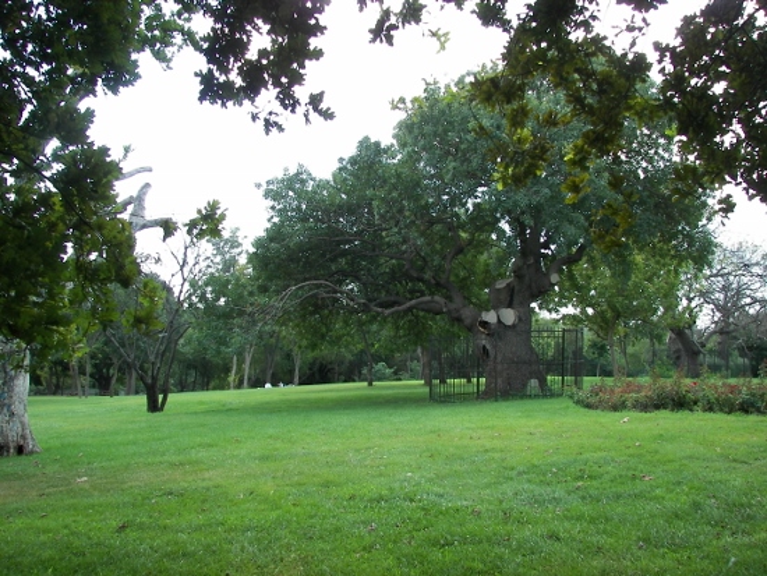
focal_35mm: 36
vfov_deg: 39.7
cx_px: 384
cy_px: 288
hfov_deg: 51.3
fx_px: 798
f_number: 2.8
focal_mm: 6
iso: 50
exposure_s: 1/125
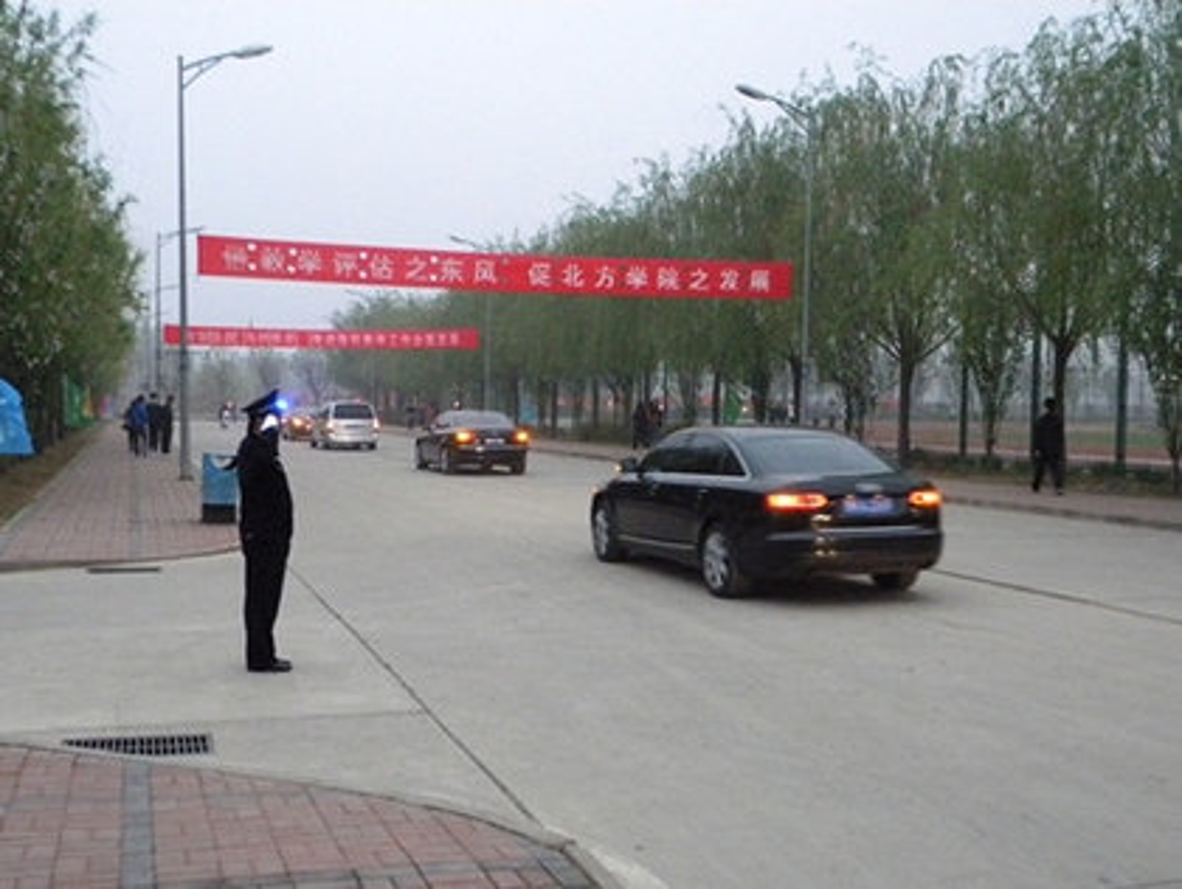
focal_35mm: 36
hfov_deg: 51.3
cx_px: 591
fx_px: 1231
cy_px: 444
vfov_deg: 39.7
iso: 800
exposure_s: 1/42.1
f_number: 3.7
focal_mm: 6.4
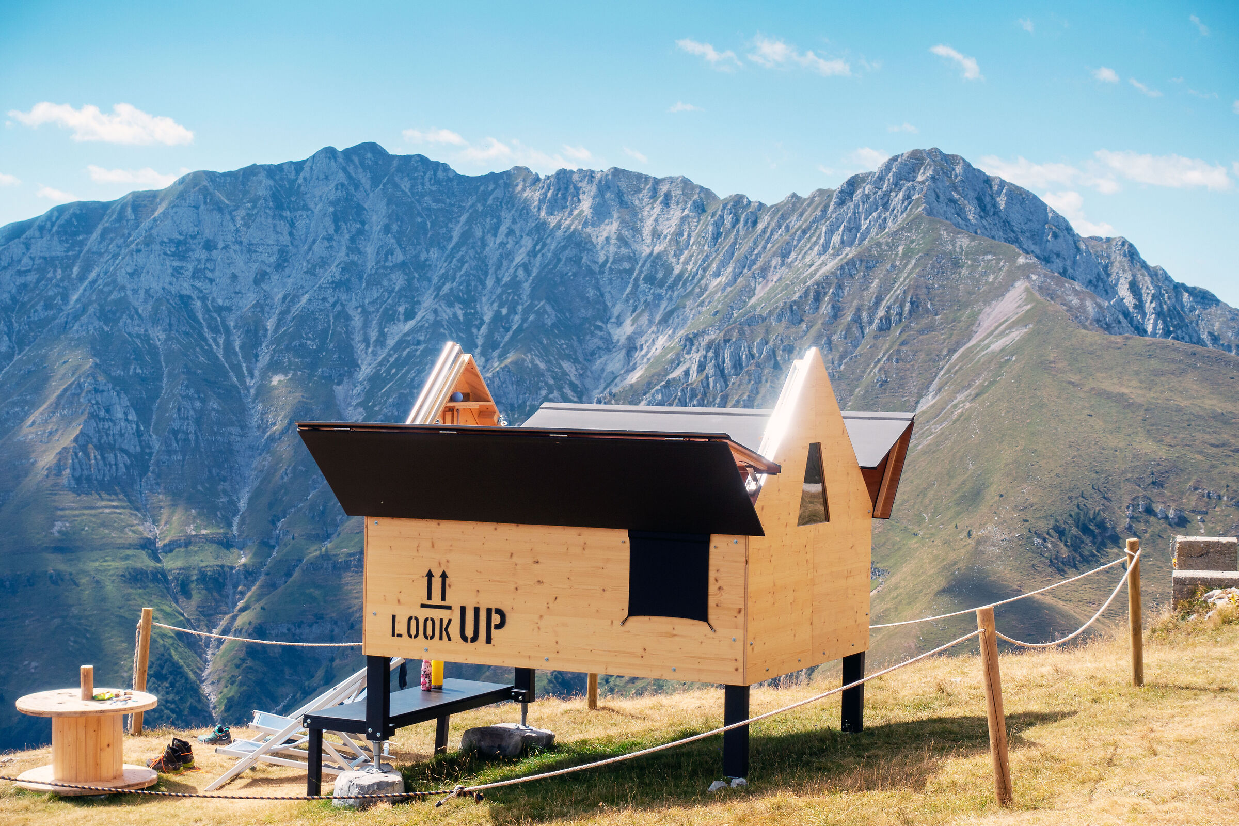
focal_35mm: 70
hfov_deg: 28.8
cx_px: 620
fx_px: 2409
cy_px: 413
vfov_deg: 19.5
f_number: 5.6
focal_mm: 25.7
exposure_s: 1/500
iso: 125
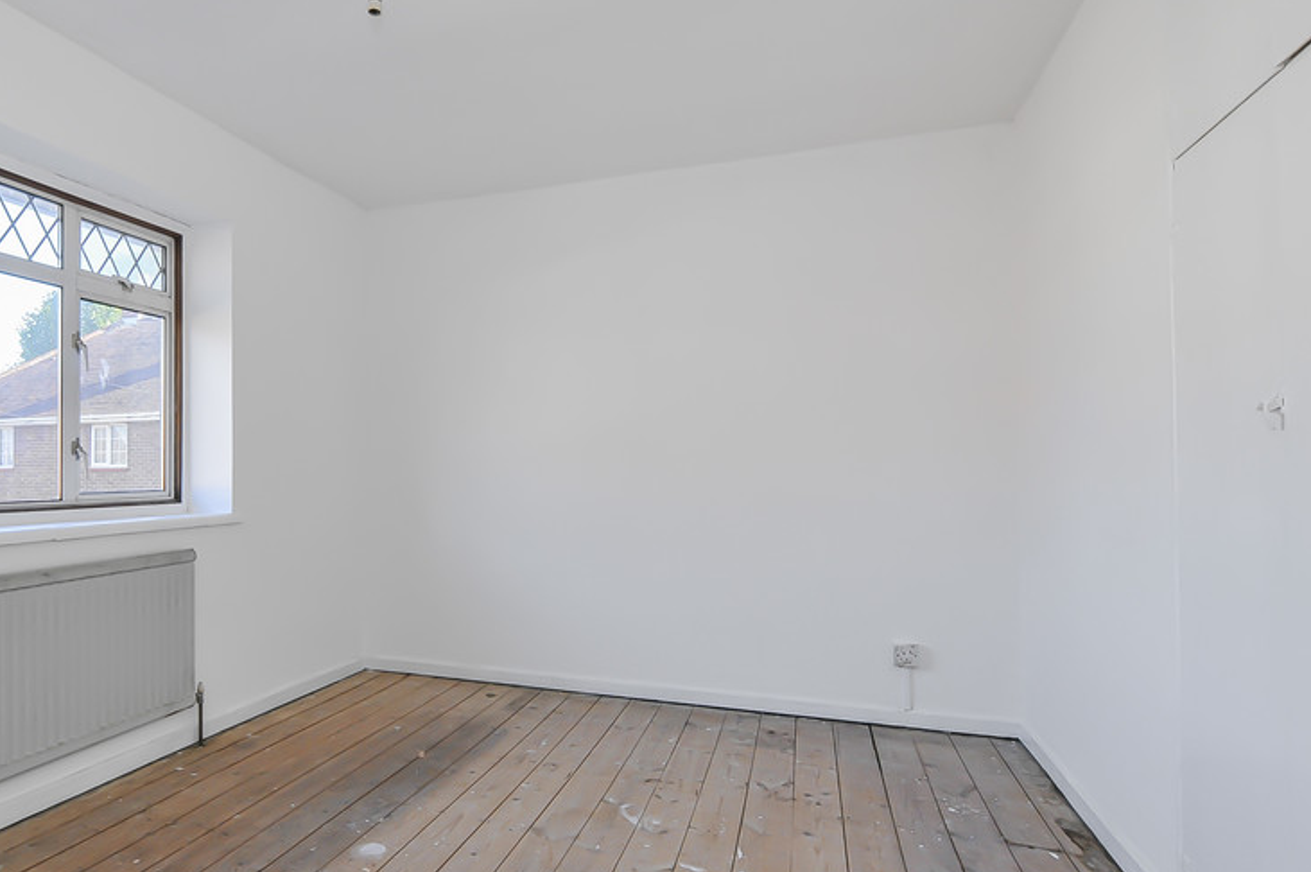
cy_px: 470
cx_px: 452
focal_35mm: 21
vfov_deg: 59.3
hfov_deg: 79.0
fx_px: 764
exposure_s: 1/15
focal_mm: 10
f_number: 11
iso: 250
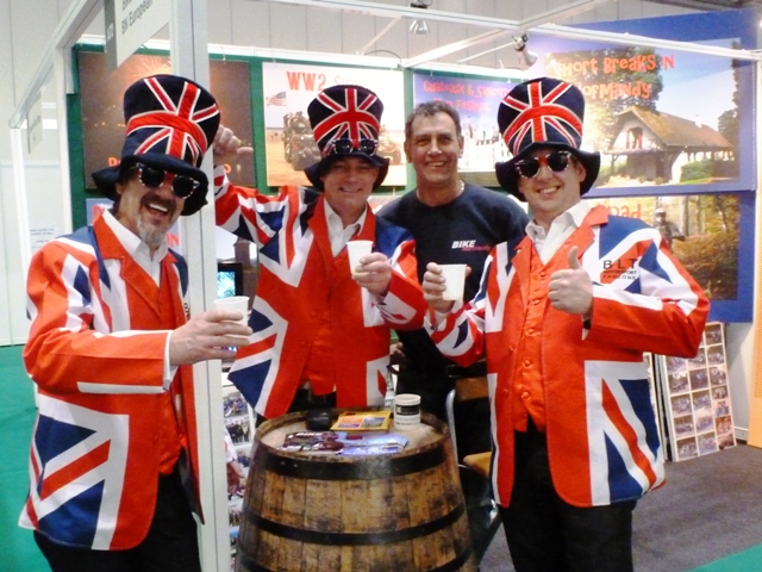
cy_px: 286
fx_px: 528
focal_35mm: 24
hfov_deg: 71.6
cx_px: 381
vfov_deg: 56.8
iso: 800
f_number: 3.3
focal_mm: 4.3
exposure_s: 1/20
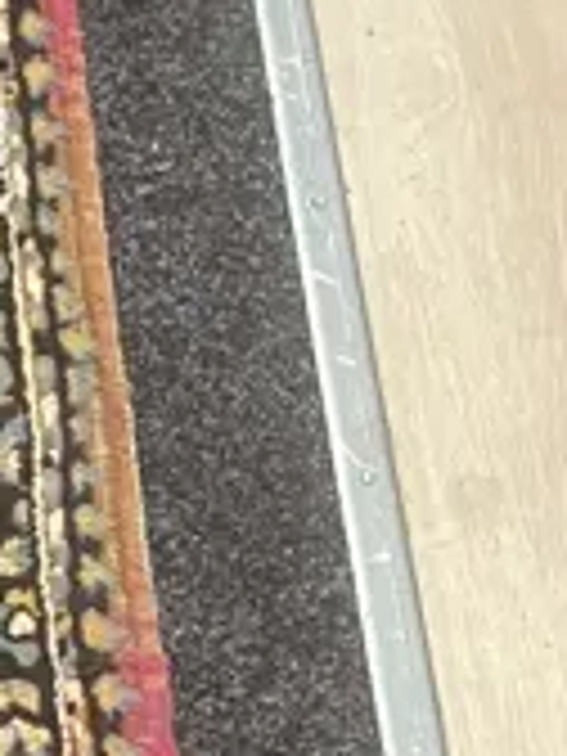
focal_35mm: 171
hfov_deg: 8.2
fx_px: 3735
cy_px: 648
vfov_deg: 11.5
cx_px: -616
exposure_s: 1/50
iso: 250
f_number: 1.8
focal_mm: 3.99
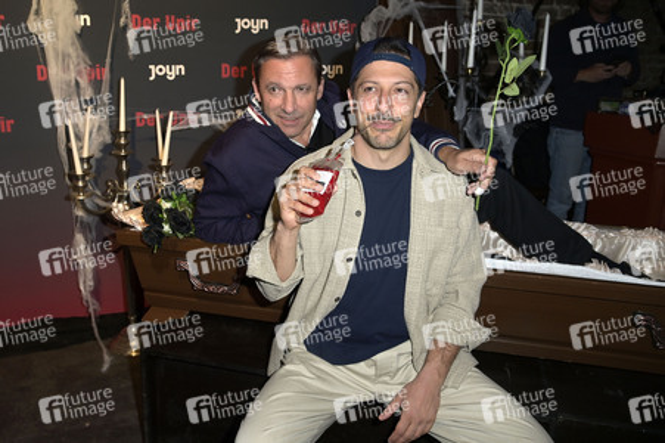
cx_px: 332
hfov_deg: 67.4
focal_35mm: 27
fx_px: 498
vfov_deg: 47.9
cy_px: 222
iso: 1250
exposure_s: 1/160
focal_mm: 27
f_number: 5
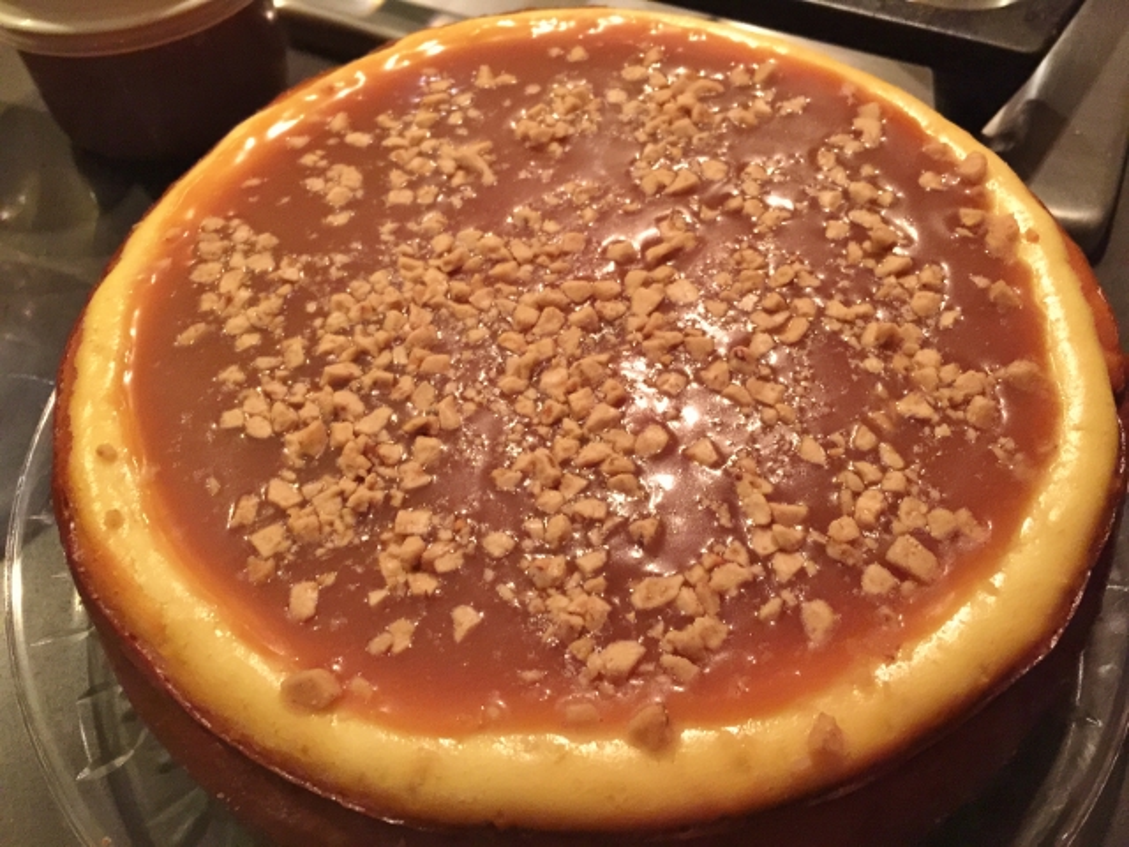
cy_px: 424
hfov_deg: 61.7
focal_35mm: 29
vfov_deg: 48.2
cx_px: 564
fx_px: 946
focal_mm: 4.15
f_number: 2.2
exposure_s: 1/4
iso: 200
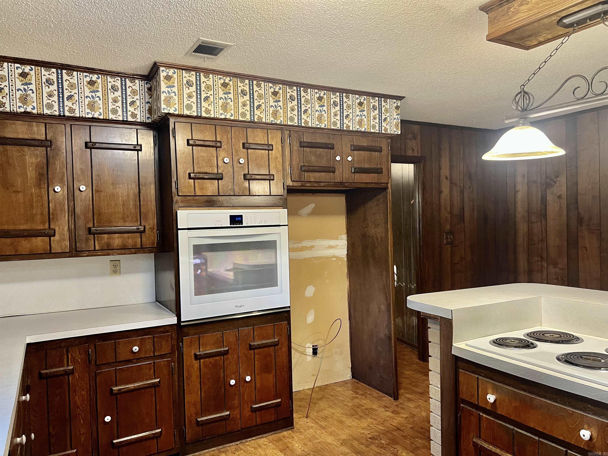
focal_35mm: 26
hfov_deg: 67.3
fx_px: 457
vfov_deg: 53.1
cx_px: 304
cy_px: 228
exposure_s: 1/60
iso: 200
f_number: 1.5
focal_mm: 5.7
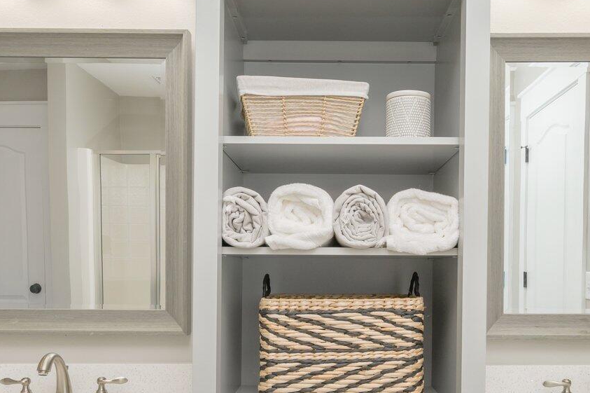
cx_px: 356
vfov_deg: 38.0
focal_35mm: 34
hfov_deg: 55.4
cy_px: 287
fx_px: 557
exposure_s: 1/60
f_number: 9
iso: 250
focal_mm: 14
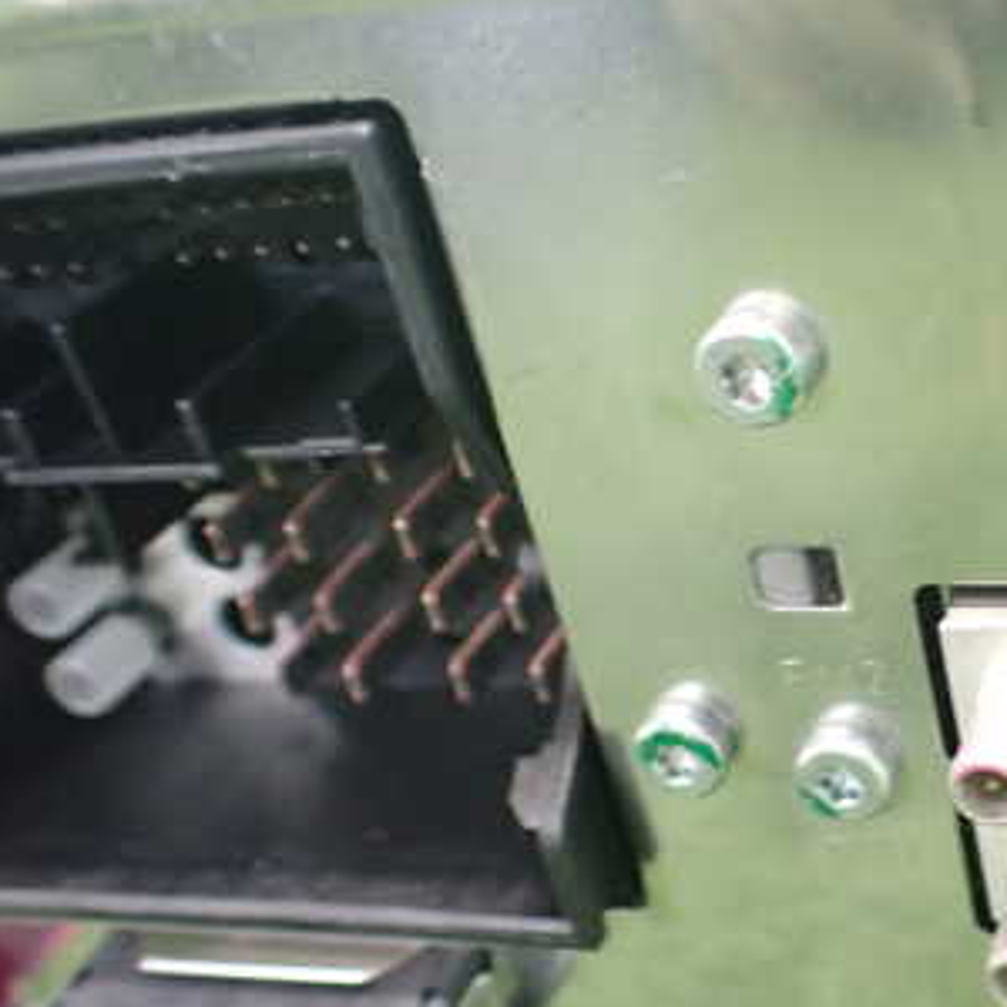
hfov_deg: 30.1
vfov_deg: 32.0
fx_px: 1744
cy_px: 668
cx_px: 994
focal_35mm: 53
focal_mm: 5.4
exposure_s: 1/30
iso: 800
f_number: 2.3
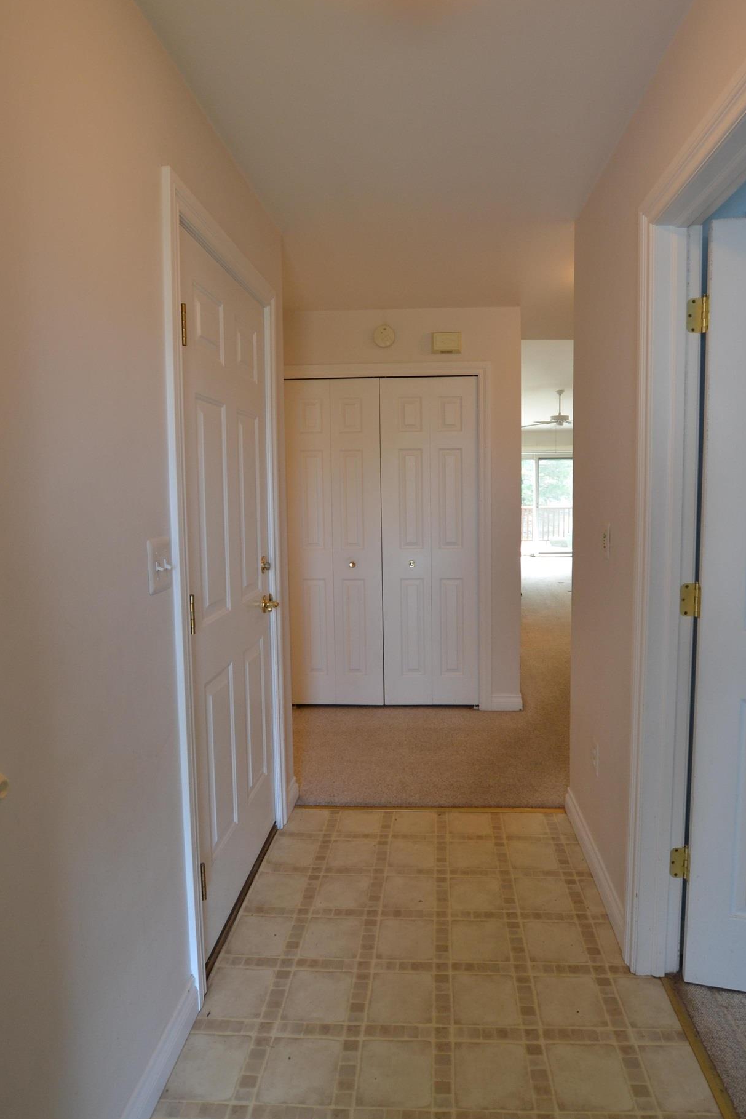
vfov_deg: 86.9
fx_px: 590
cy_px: 537
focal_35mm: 19
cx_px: 413
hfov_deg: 64.4
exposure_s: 1/60
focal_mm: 10
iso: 400
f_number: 4
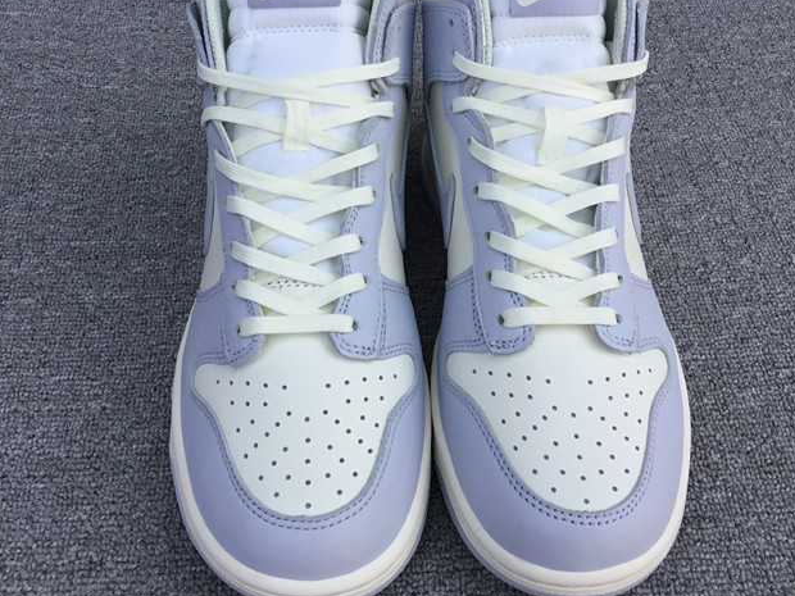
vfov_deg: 32.1
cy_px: 234
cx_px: 404
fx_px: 1033
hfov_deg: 42.1
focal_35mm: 45
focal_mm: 3.3
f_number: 2.4
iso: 25
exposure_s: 1/741
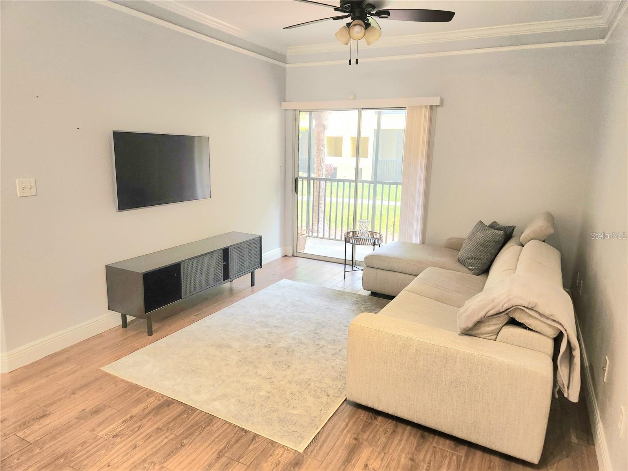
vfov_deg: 58.9
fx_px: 417
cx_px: 314
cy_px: 236
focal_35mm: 23
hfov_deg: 73.9
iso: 200
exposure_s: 1/120
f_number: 1.8
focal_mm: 5.4
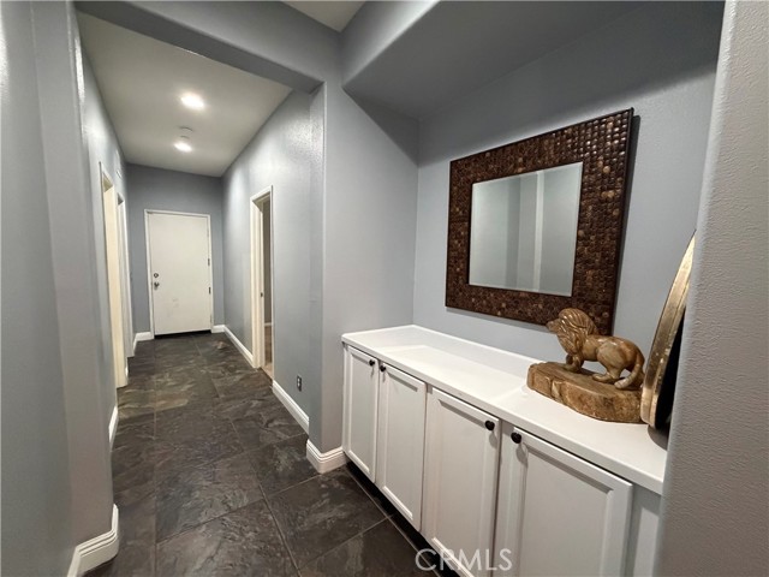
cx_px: 384
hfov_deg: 102.1
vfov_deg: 85.7
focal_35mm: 14
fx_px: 311
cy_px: 288
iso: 800
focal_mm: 2.22
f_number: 2.2
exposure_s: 1/60
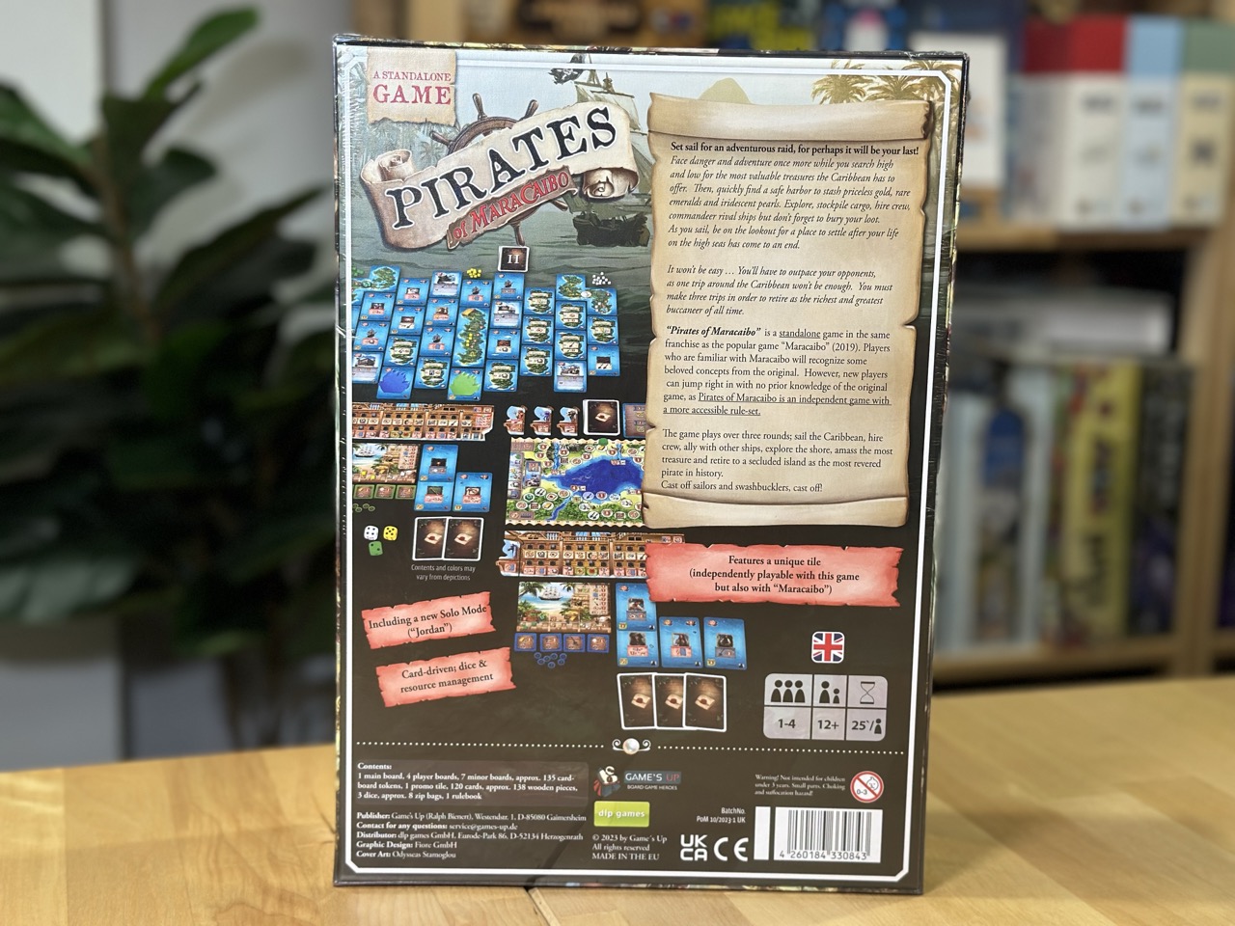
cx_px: 618
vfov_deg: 30.3
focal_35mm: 48
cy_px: 463
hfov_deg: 39.7
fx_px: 1713
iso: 125
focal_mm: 6.86
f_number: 1.78
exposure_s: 1/50
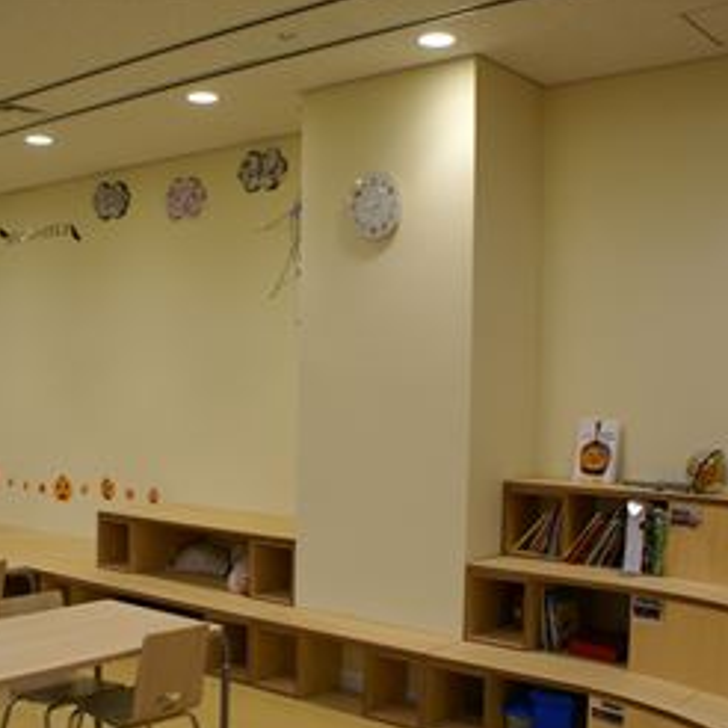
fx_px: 999
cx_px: 263
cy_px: 426
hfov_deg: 39.7
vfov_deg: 39.9
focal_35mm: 42
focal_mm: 18
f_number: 4.5
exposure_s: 1/40
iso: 100
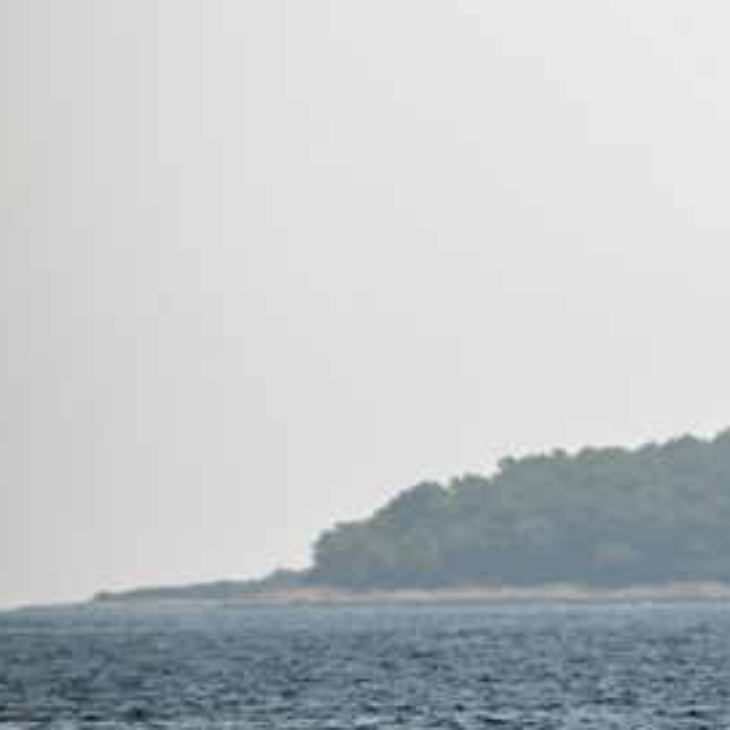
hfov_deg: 2.3
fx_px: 17918
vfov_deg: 2.3
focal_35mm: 751
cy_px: 340
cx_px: 1645
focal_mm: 185
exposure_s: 1/1250
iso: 100
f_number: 7.1
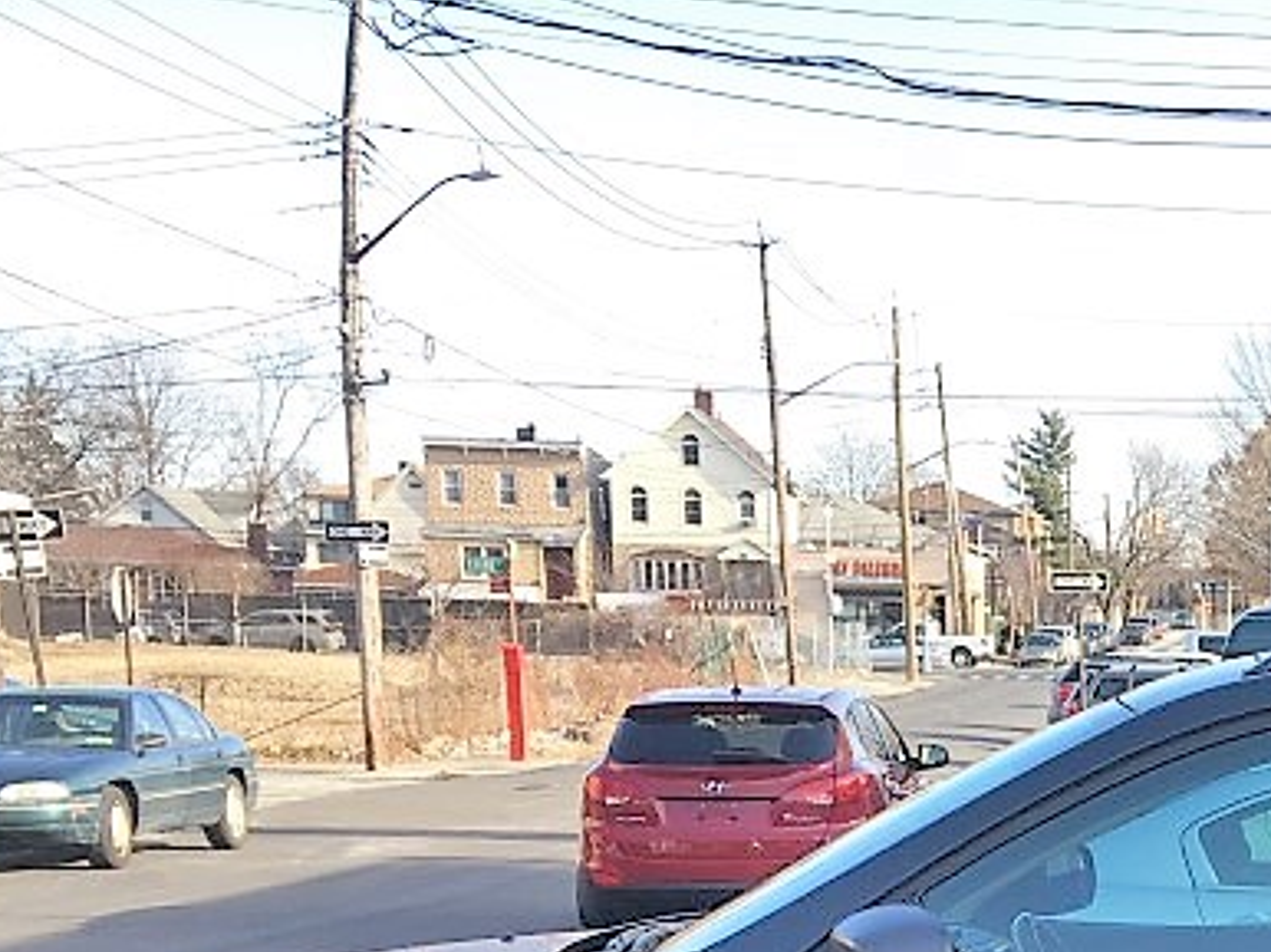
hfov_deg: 23.8
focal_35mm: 77
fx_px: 2825
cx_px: 1376
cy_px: 1255
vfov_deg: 17.8
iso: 25
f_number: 2.2
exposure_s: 1/331
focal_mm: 4.15
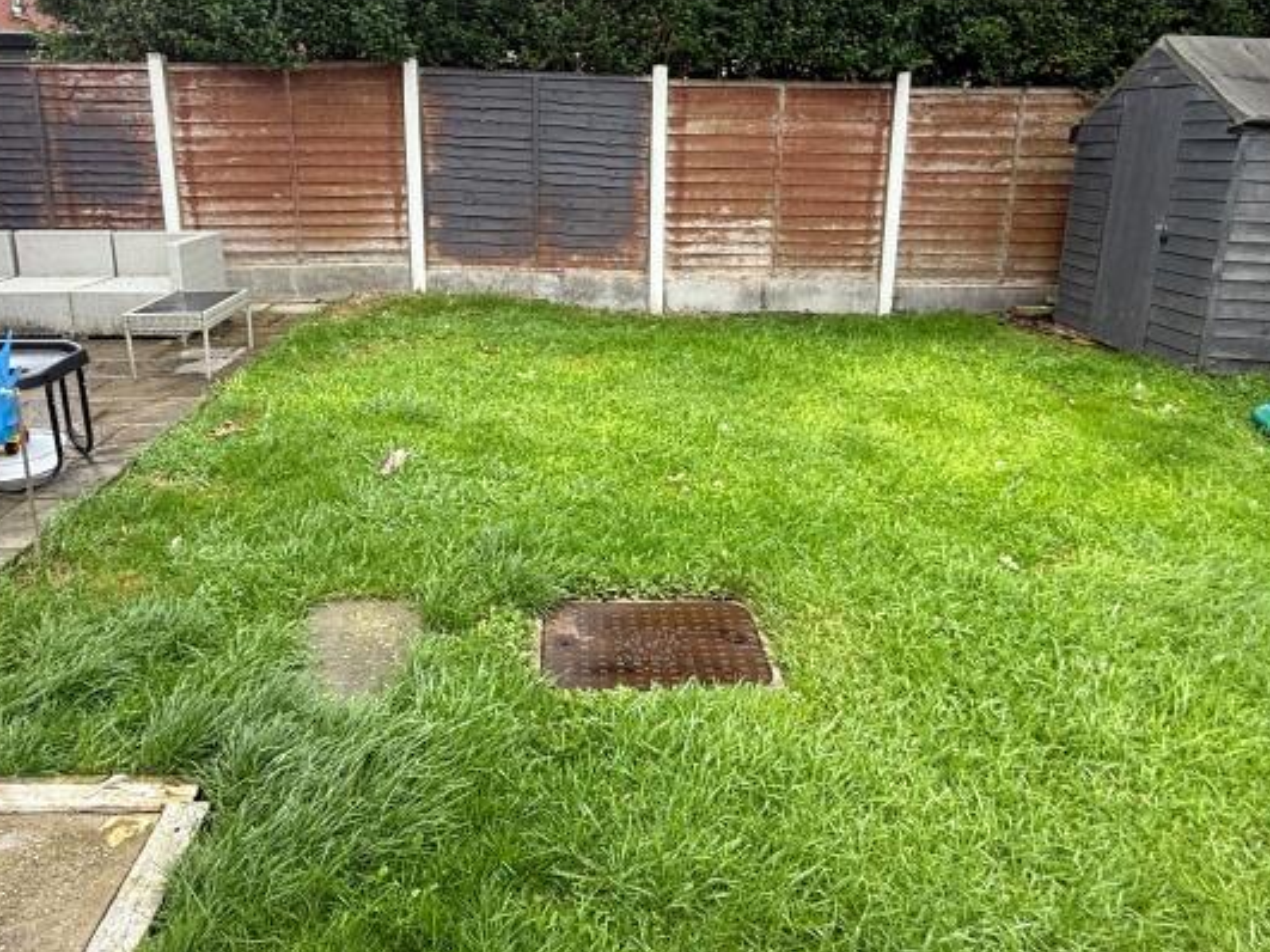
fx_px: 990
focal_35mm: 27
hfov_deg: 65.3
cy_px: 383
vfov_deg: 51.0
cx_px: 615
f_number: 2.2
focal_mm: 2.22
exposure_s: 1/99
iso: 50
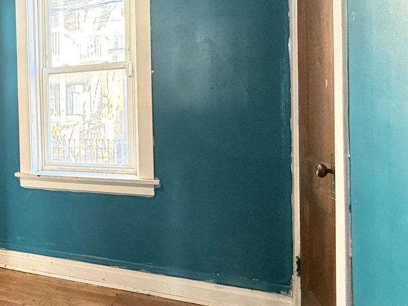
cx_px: -20
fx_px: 389
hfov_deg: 44.8
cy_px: 122
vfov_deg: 42.7
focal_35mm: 33
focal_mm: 2.22
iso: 400
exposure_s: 1/60
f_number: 2.2
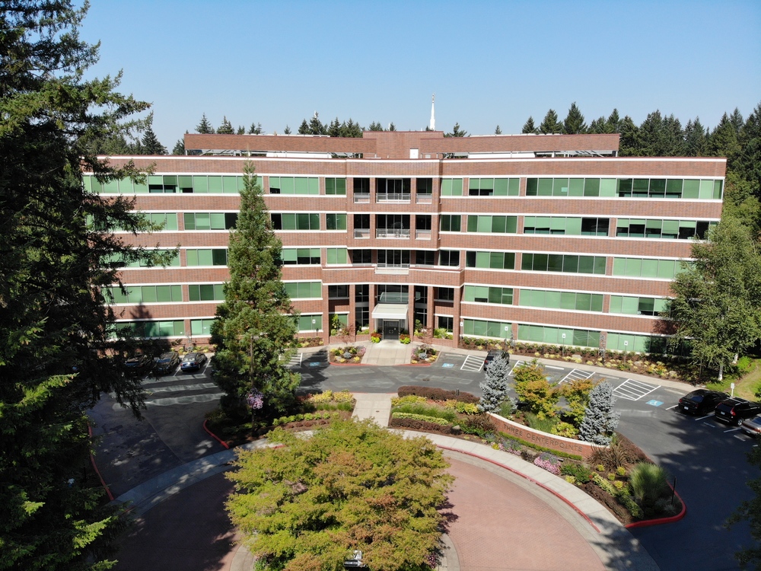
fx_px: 528
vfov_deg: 56.8
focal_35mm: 24
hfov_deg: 71.6
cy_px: 286
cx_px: 380
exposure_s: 1/847
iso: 100
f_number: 2.8
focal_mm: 4.5
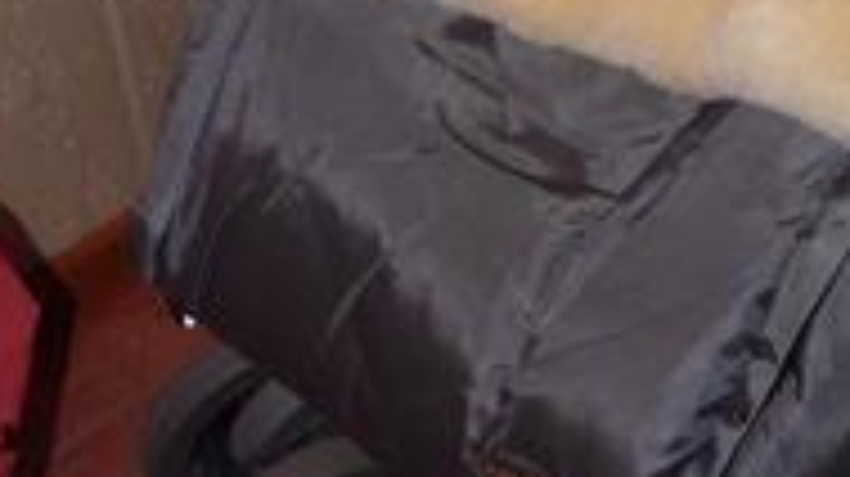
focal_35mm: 111
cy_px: -450
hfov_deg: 19.1
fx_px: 2500
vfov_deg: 10.1
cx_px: 650
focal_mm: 7.4
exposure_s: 1/30
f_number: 5.6
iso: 200
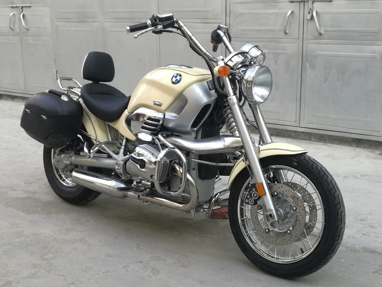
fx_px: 530
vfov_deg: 30.3
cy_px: 140
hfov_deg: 39.7
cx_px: 188
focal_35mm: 48
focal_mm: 4.04
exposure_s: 1/101
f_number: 2
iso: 50
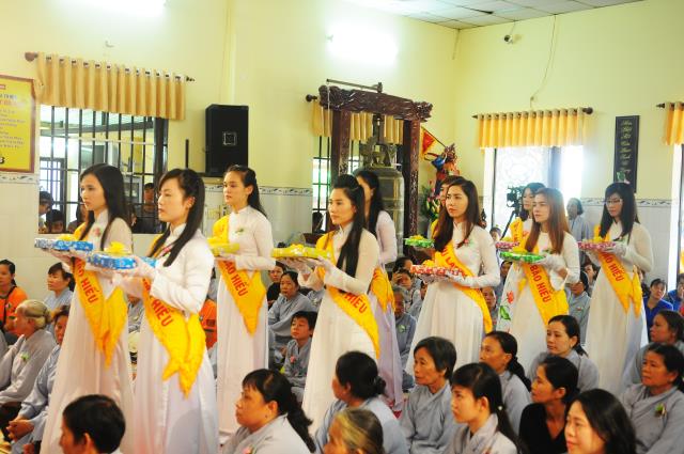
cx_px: 342
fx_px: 882
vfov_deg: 28.9
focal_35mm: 46
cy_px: 227
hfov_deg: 42.4
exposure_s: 1/80
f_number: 2.8
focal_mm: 31
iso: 800
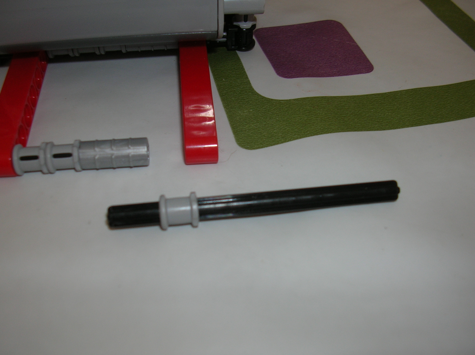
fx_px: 480
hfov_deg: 52.7
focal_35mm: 35
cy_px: 178
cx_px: 238
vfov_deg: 40.6
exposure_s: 1/60.1
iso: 50
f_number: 2.8
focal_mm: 5.8
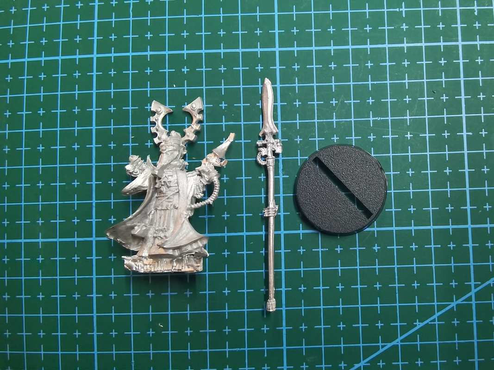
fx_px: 371
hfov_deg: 67.3
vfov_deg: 53.1
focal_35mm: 26
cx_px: 247
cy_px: 185
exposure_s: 1/25
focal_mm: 2.26
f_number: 2.2
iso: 500
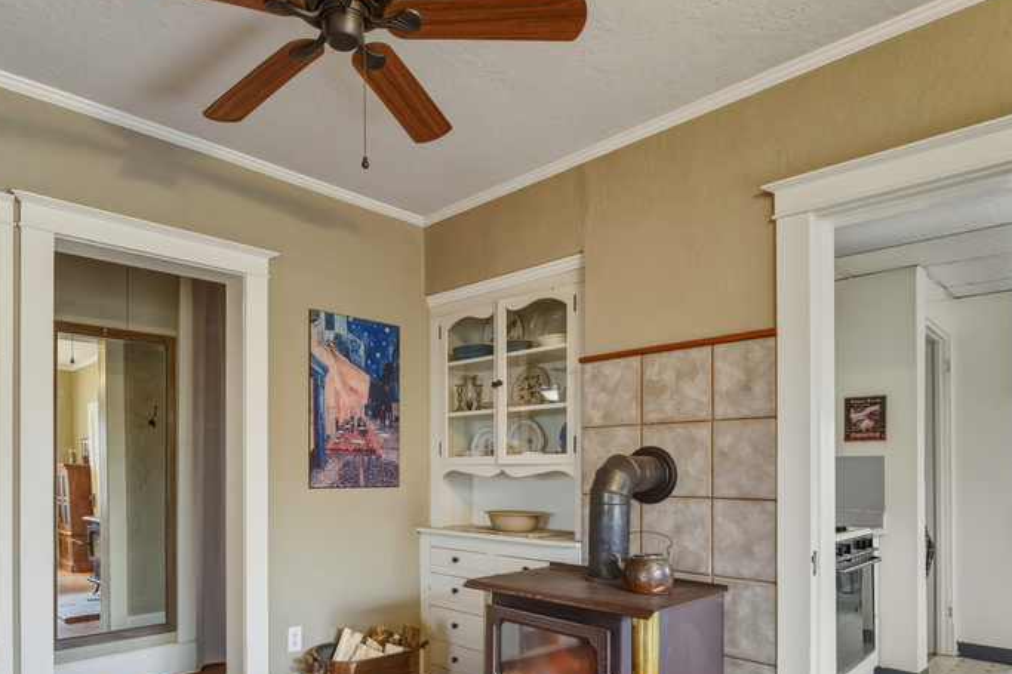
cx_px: 407
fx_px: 674
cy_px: 466
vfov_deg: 51.8
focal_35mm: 24
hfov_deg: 73.0
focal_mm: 16
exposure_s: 1/60
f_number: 5
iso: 100
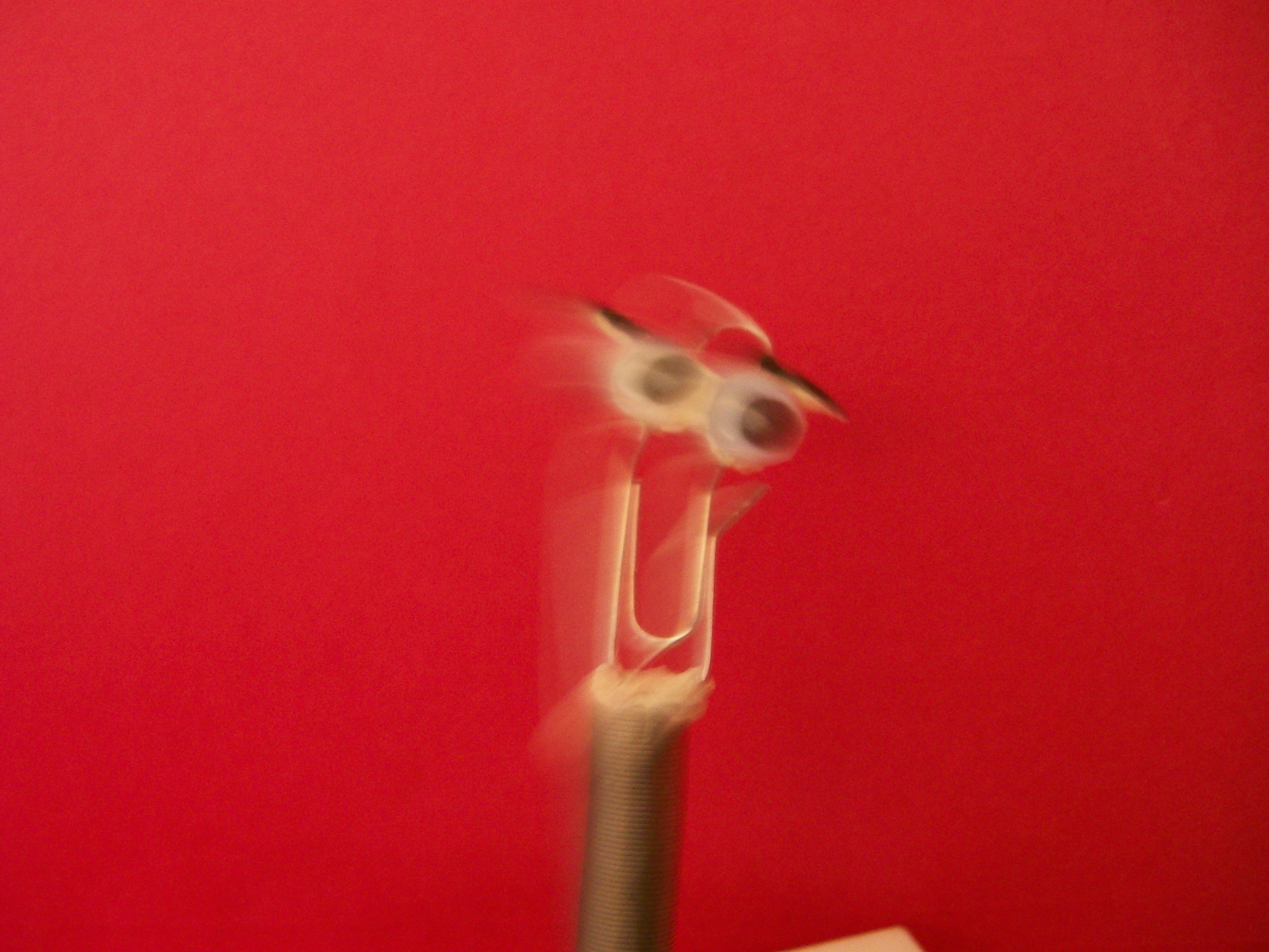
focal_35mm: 36
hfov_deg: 51.4
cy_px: 476
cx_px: 634
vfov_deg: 39.7
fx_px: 1320
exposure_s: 1/12.1
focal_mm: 6
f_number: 2.7
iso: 160
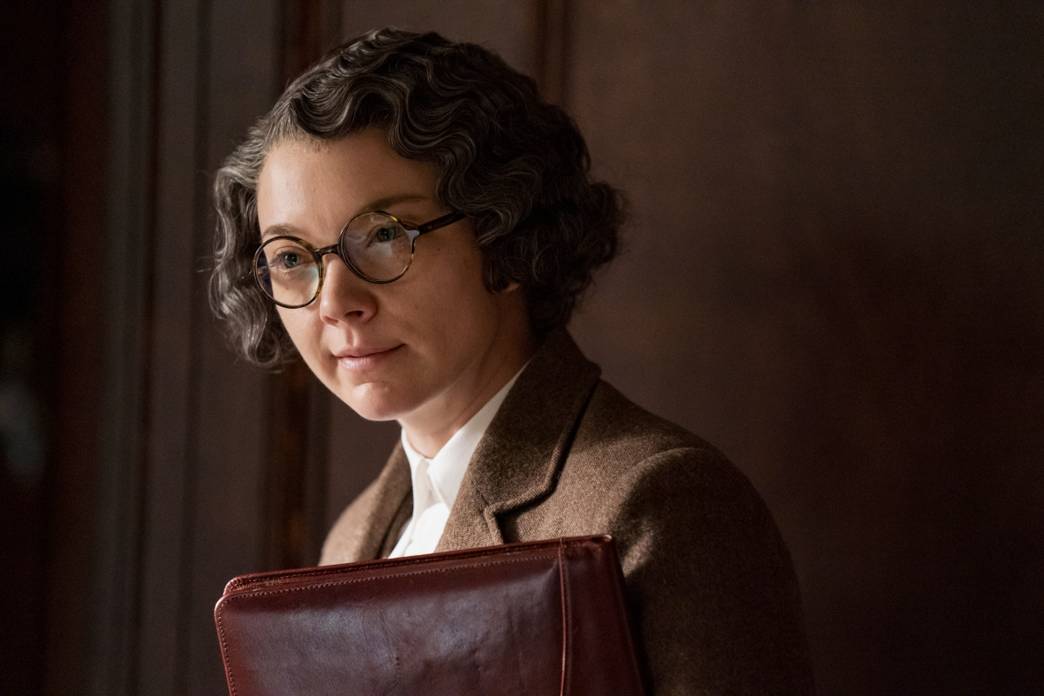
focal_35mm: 200
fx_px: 5800
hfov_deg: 10.3
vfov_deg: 6.9
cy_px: 348
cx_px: 522
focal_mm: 200
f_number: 3.2
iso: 6400
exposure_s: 1/200
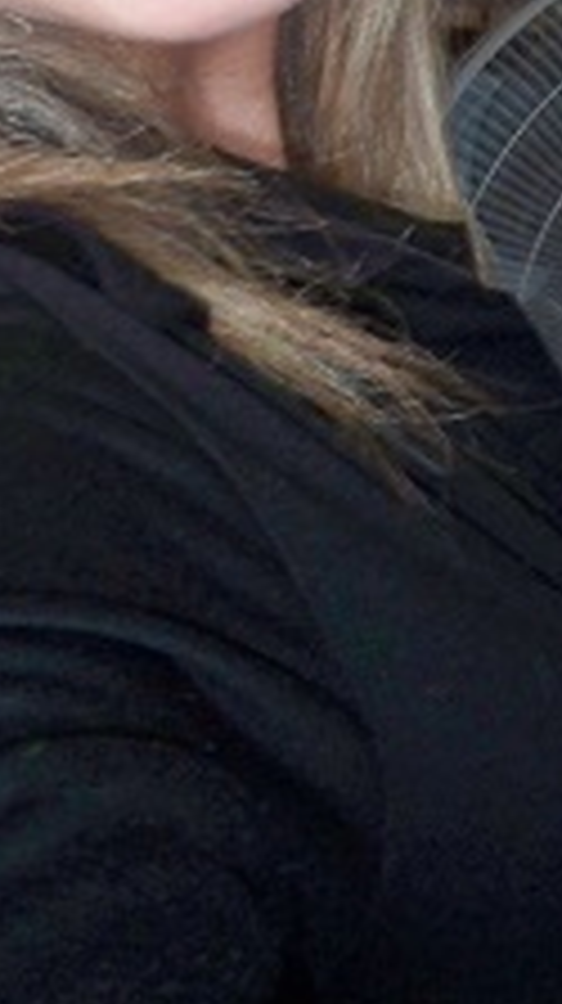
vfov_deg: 17.9
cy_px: -198
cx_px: 288
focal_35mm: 114
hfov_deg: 10.6
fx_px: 3028
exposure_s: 1/60
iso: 200
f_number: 3.1
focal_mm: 6.3
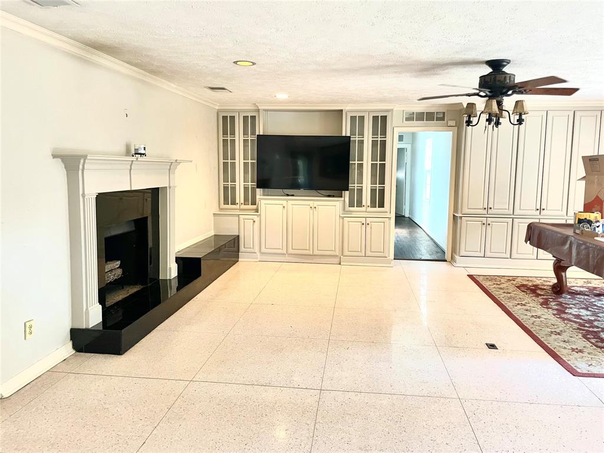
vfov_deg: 53.1
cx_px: 302
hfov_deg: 67.3
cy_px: 226
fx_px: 454
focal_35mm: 26
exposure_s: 1/60
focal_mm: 4.2
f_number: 1.6
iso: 200
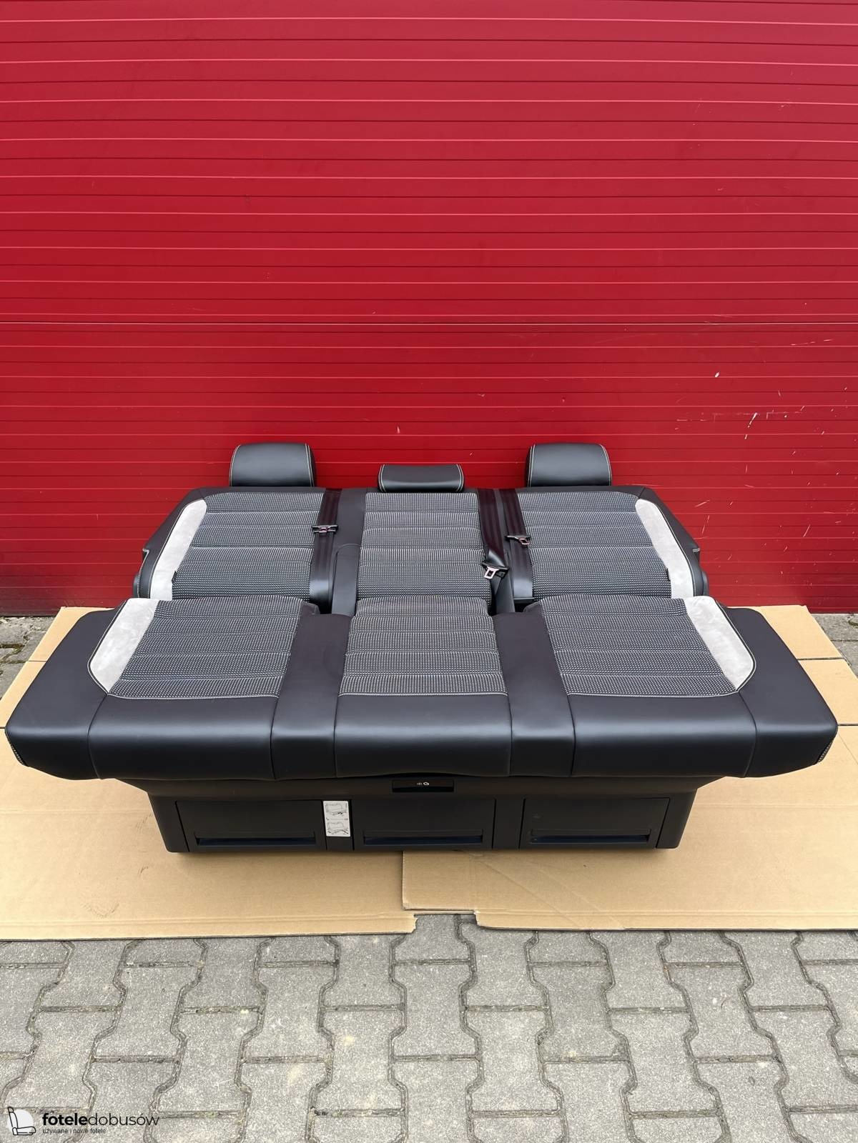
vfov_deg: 67.3
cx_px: 429
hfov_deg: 53.1
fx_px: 859
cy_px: 572
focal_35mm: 26
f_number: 1.6
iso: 32
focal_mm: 5.1
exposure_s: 1/149
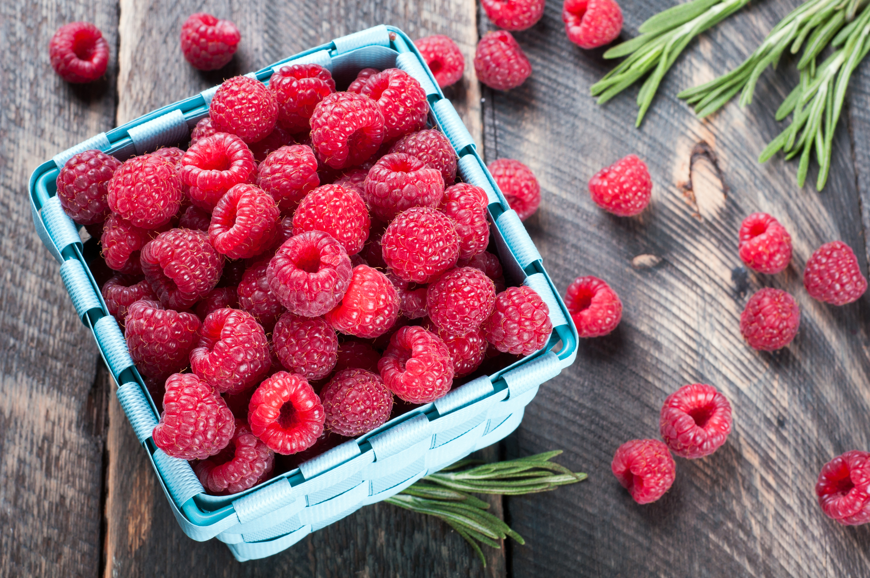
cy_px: 289
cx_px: 435
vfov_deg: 18.1
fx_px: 1810
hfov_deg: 27.0
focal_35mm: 75
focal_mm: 50
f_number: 13
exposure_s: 1/100
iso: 200
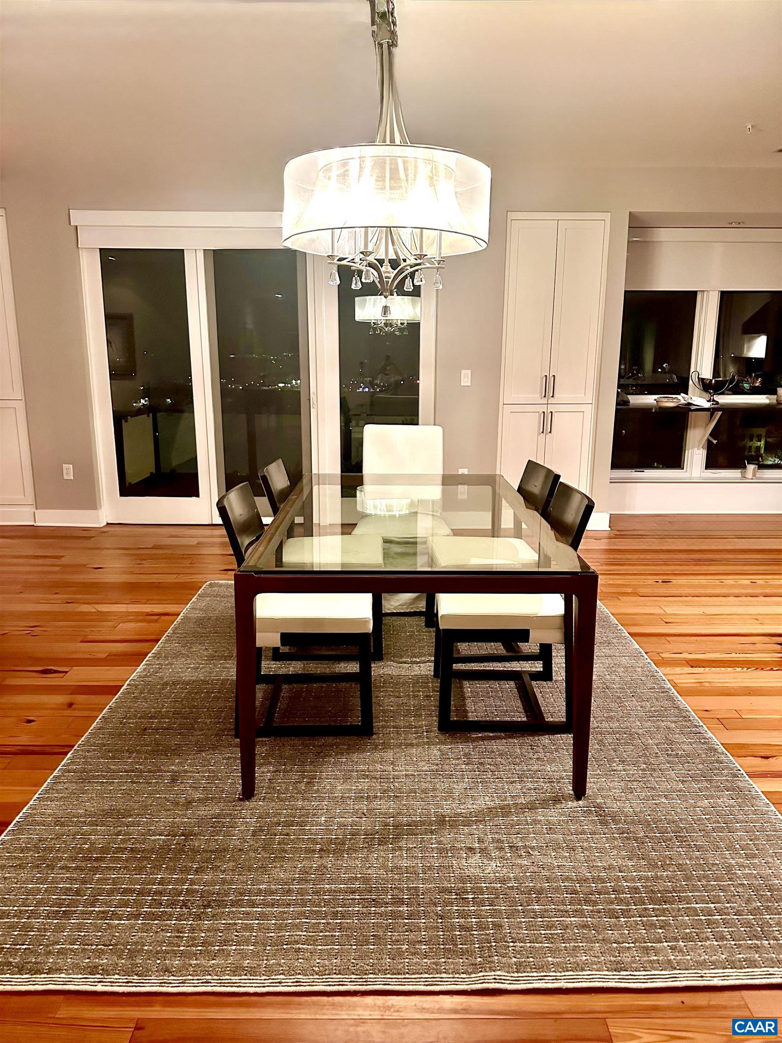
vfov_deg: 71.6
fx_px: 723
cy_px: 522
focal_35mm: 24
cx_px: 391
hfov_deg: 56.8
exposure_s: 1/40
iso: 1000
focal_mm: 6.86
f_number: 1.78
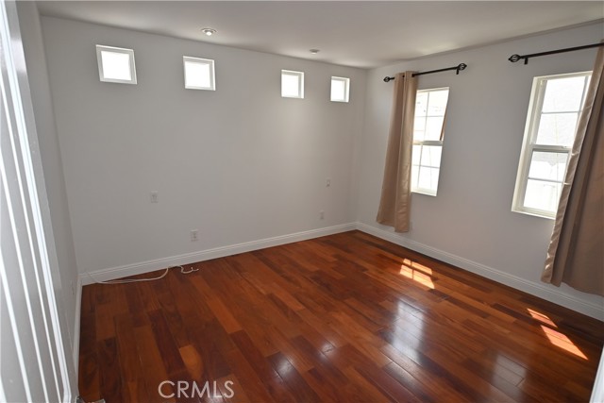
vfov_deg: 63.2
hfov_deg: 85.4
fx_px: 327
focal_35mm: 20
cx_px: 302
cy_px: 202
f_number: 5
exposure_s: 1/100
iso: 200
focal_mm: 13
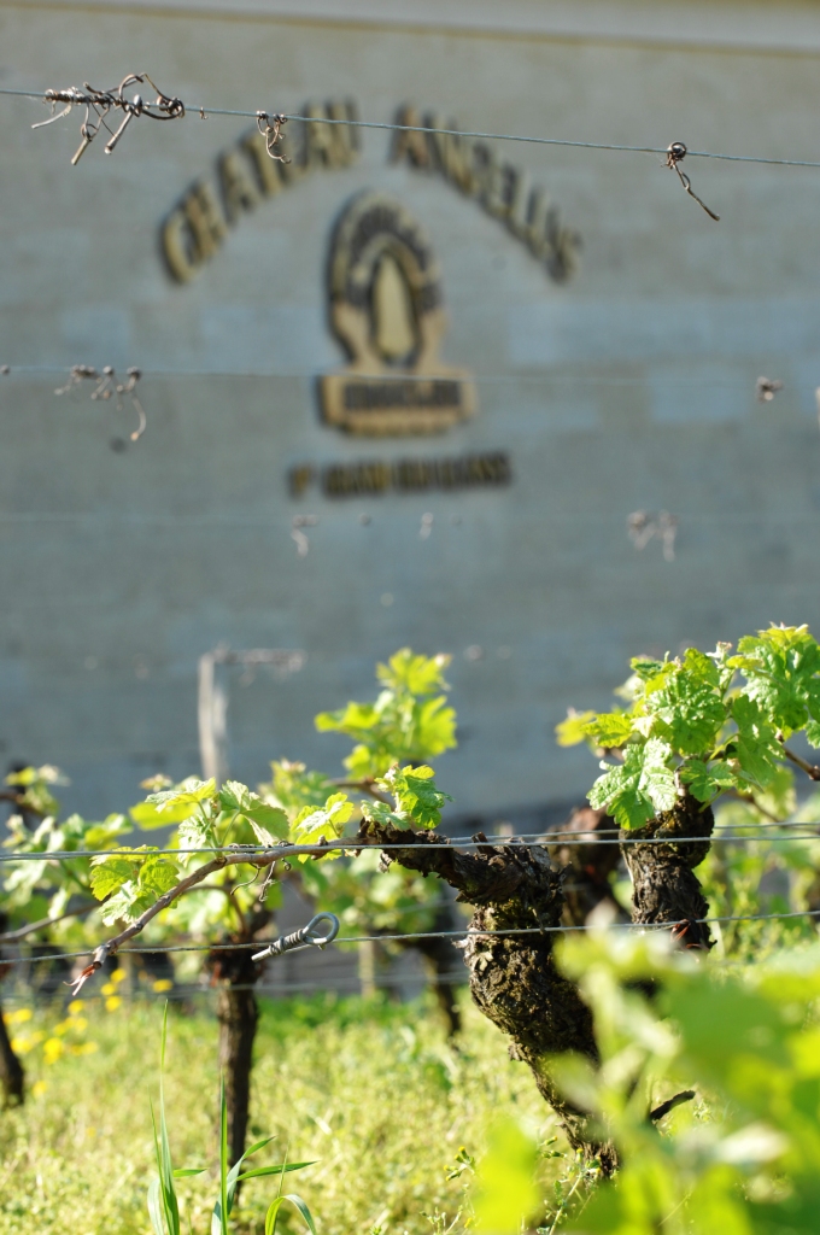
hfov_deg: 7.9
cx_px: 410
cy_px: 618
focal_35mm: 174
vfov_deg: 11.8
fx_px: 5961
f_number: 8
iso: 100
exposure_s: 1/80
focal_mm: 116
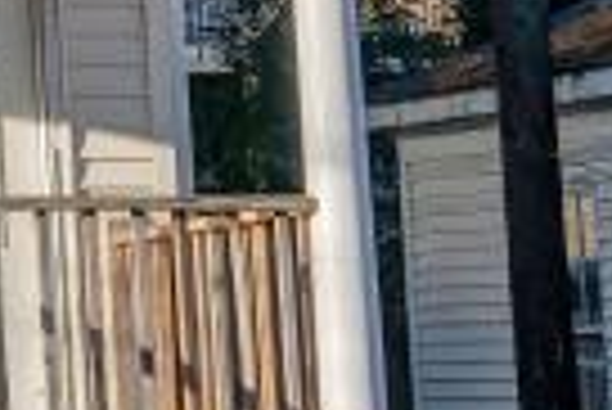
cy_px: -284
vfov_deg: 5.4
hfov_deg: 7.2
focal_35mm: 253
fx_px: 4306
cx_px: -1271
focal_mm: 32
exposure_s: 1/1500
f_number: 8
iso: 800
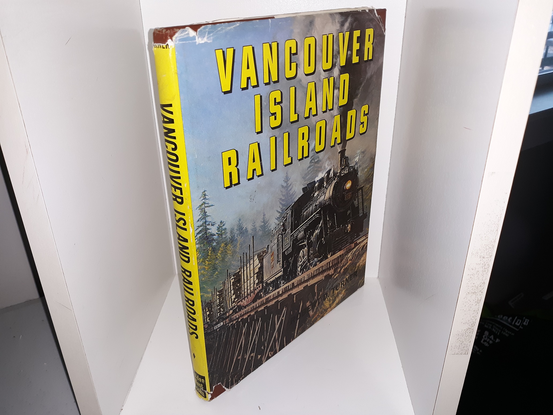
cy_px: 208
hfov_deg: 63.4
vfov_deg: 49.7
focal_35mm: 28
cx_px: 276
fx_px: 447
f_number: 1.7
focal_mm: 3.7
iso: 80
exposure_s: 1/120
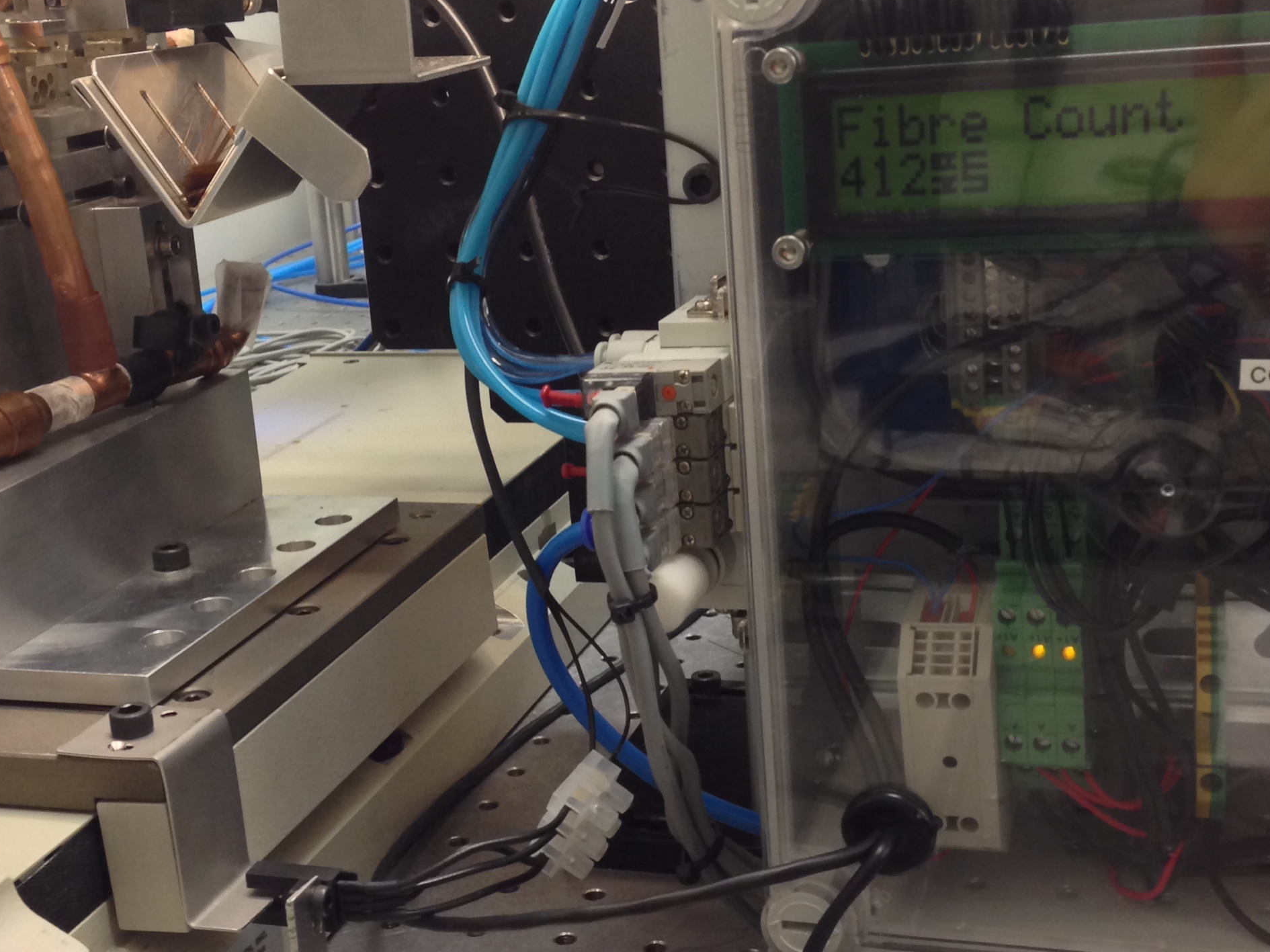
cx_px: 581
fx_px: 2091
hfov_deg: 33.8
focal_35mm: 57
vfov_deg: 25.7
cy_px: 484
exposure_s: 1/20
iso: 100
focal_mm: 4.12
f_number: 2.4
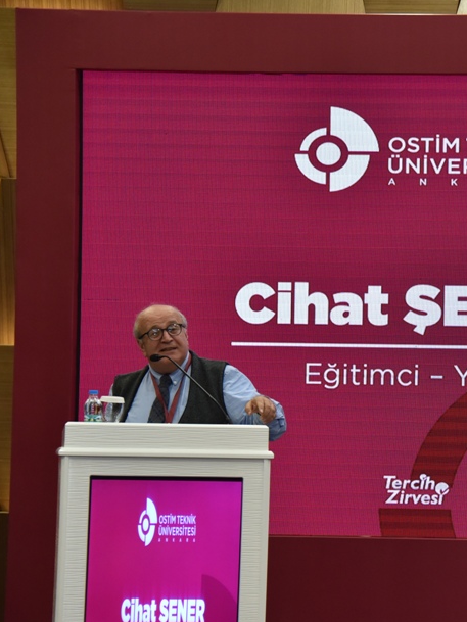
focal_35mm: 191
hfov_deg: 7.7
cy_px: 364
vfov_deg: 10.4
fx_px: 3434
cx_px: 540
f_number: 5.3
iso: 2000
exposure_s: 1/125
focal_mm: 112
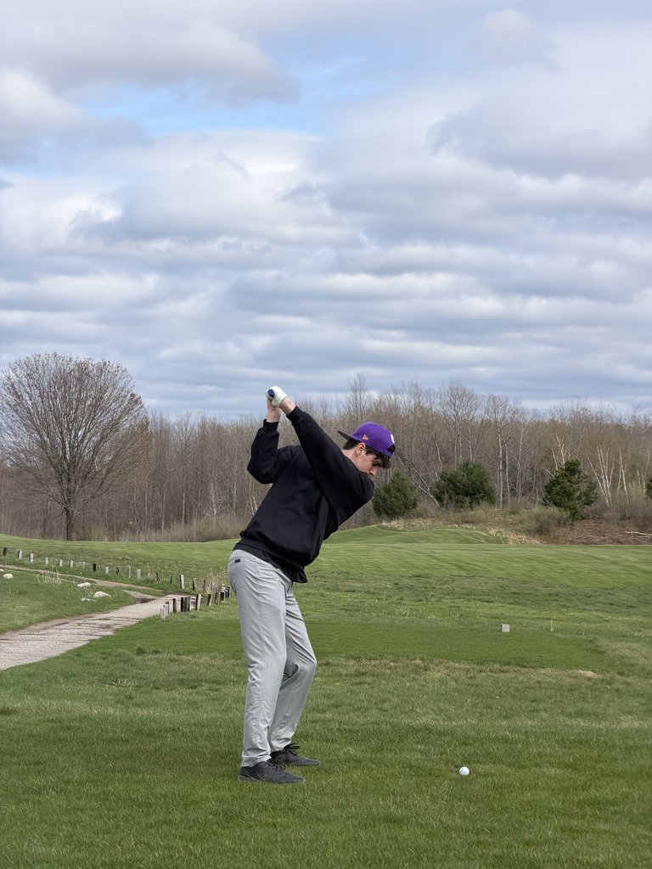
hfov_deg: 14.8
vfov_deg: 19.6
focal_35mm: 100
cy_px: 434
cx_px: 326
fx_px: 2511
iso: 32
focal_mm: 16.89
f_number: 2.8
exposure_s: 1/638
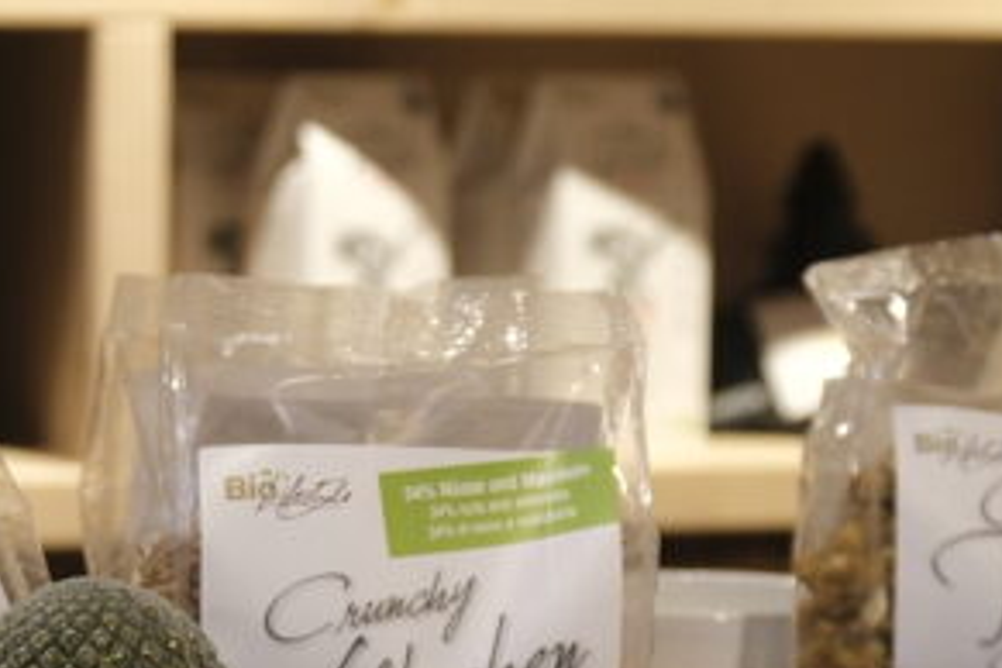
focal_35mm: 109
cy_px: 646
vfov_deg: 12.4
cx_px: -62
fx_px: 3034
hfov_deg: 18.2
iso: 400
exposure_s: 1/100
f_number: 3.2
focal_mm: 20.8
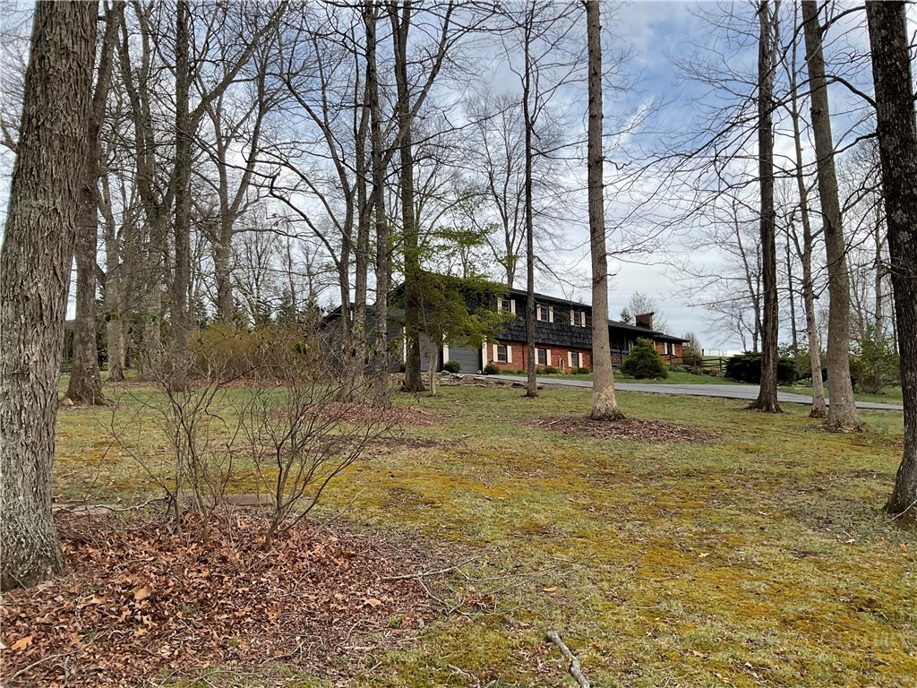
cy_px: 344
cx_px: 458
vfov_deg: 48.2
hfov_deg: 61.7
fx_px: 768
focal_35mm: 29
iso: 16
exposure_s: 1/593
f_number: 1.8
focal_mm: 3
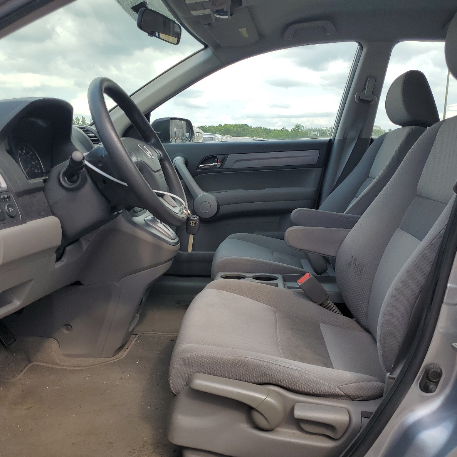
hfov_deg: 52.5
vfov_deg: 52.5
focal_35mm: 31
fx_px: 463
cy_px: 228
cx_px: 237
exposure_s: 1/769
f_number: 1.5
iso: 50
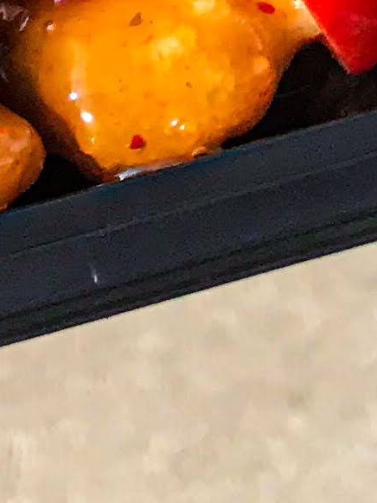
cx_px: -238
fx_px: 2819
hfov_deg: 7.5
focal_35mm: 194
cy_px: -990
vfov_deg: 8.6
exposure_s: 1/1400
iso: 20
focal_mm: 3.99
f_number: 1.8
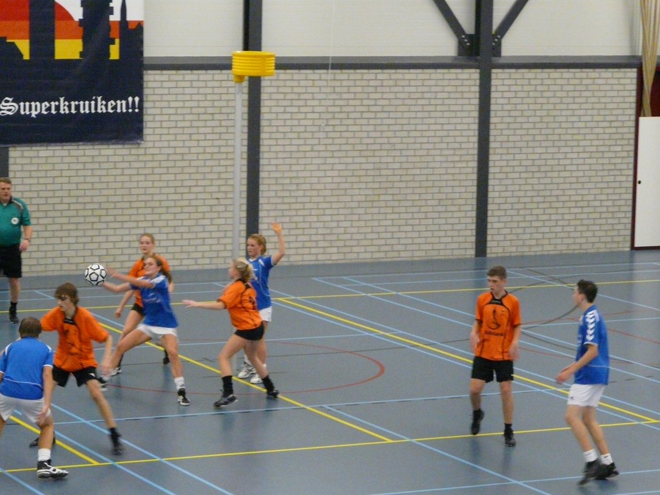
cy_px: 248
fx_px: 2574
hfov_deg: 14.6
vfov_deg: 11.0
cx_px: 330
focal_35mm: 135
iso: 800
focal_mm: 22.1
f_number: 3.6
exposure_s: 1/80
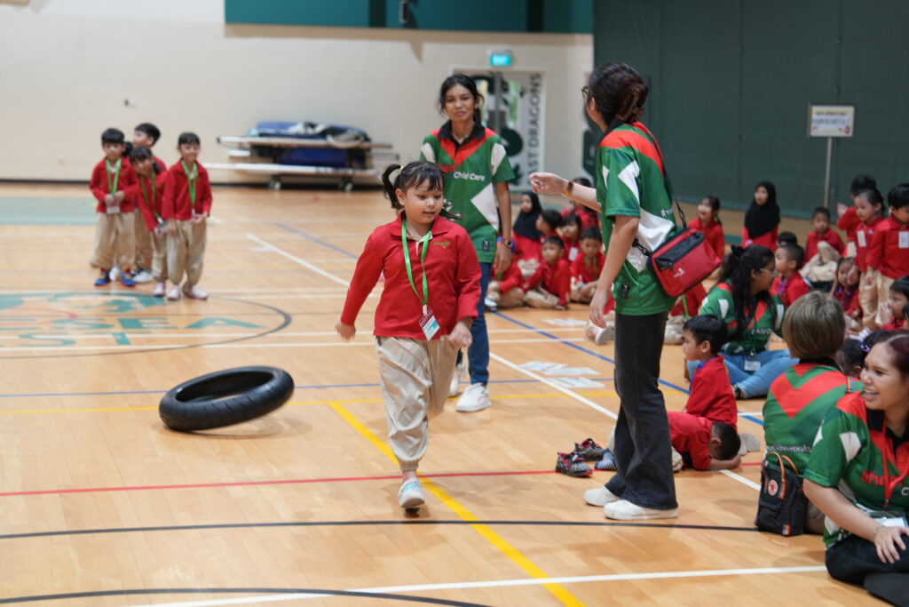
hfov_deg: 28.8
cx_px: 454
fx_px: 1768
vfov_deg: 19.5
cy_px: 304
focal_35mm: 70
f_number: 2.8
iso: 640
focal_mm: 70
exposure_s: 1/100
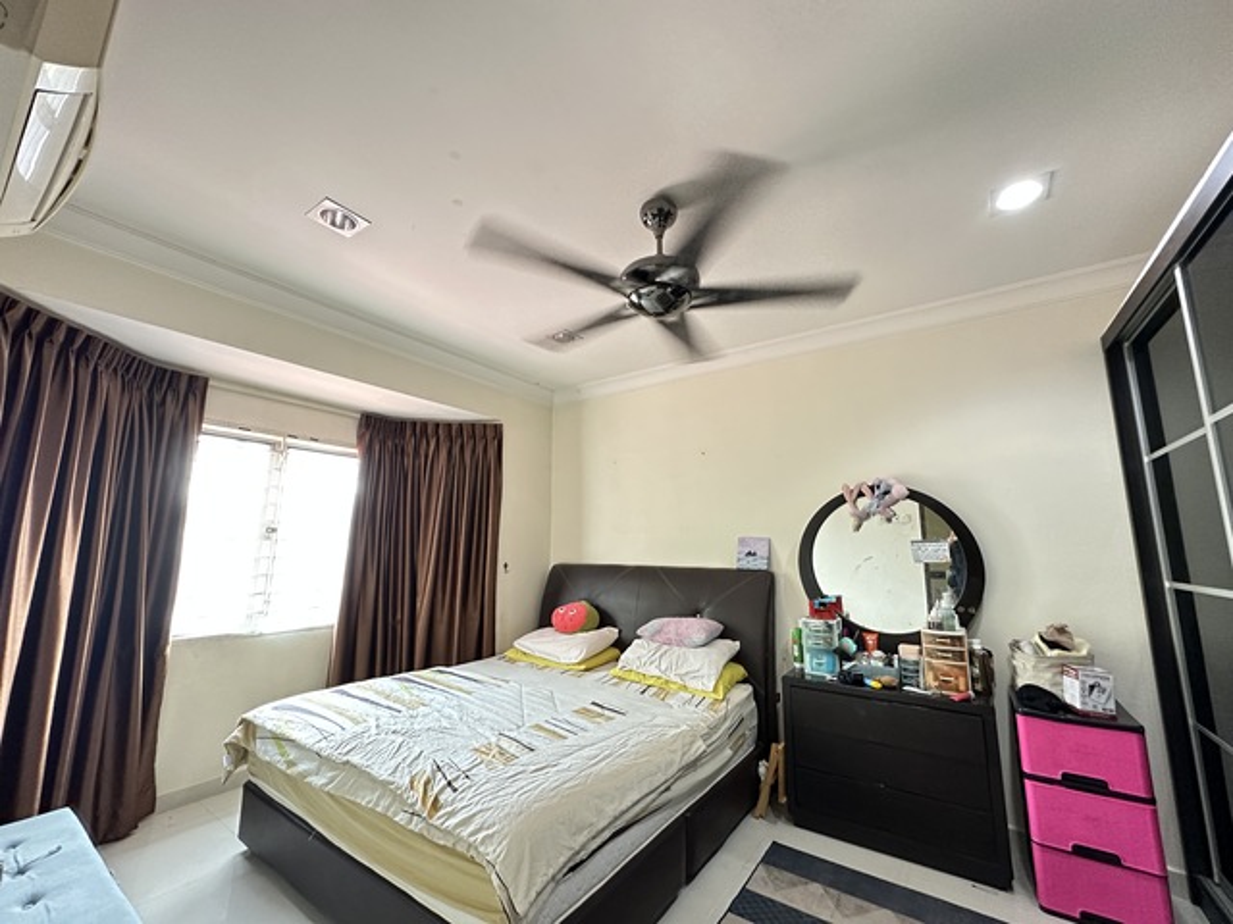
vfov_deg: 85.7
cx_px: 616
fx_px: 499
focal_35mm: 14
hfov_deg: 102.1
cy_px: 462
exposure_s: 1/50
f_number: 2.2
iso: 500
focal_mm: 2.22
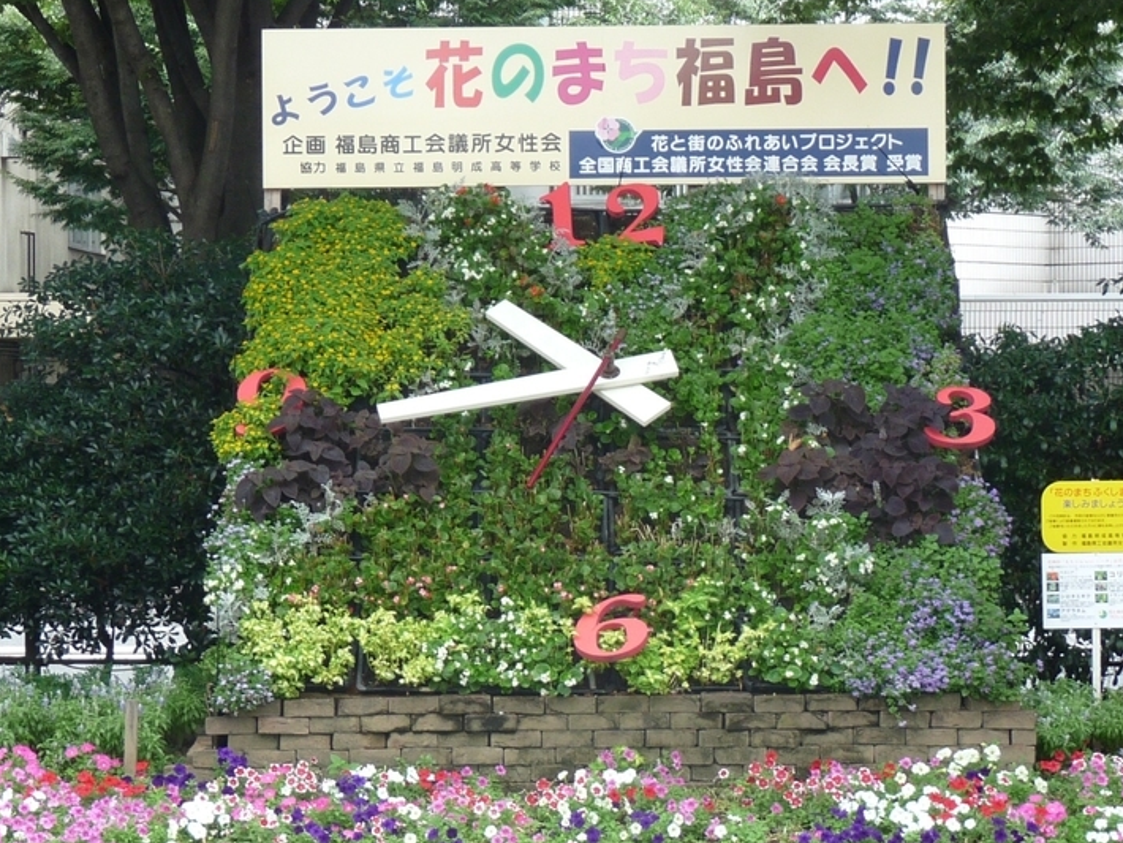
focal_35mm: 98
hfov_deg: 20.0
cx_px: 631
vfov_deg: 15.1
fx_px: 3180
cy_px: 470
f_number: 3.2
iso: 100
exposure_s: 1/125
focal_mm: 8.7
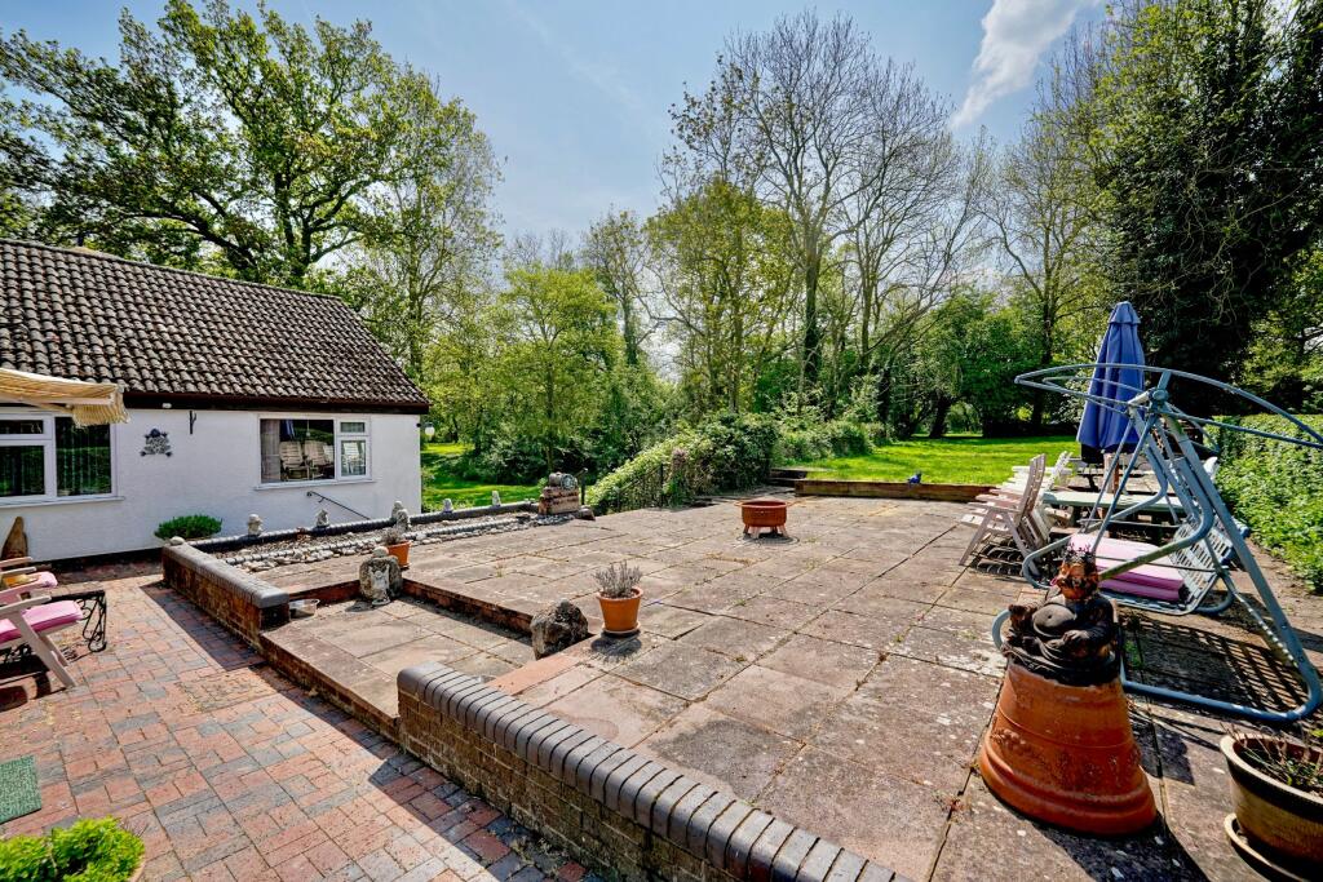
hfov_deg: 104.2
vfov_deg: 81.2
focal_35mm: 14
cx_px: 662
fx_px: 515
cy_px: 441
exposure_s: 1/400
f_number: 7.1
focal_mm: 14
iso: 125
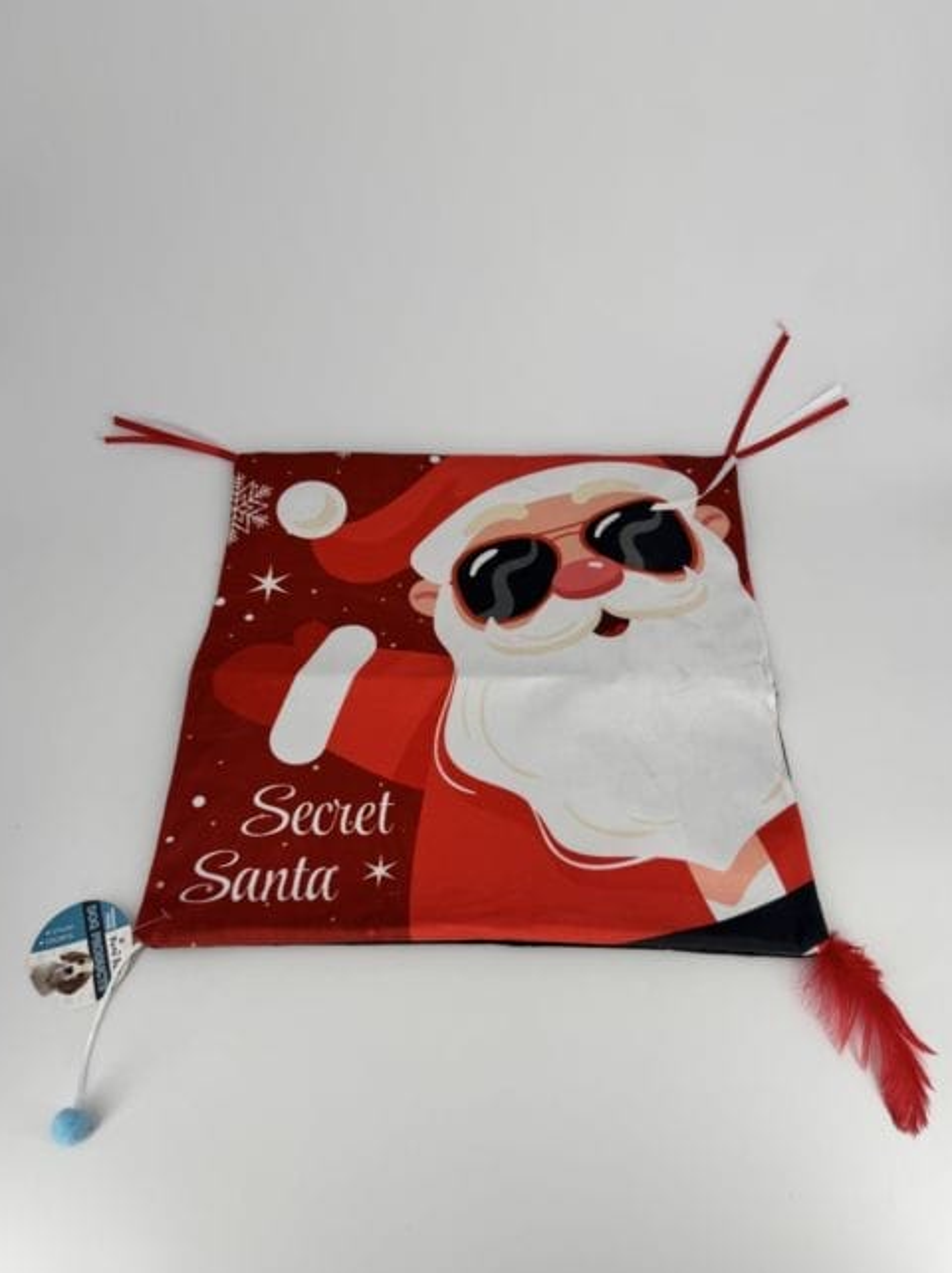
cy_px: 645
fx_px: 919
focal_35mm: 25
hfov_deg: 54.8
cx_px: 472
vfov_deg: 69.4
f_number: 1.78
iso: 80
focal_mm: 6.76
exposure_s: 1/1637
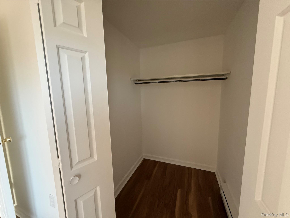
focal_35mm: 14
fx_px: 117
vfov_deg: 85.7
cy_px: 109
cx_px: 145
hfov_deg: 102.1
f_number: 2.2
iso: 400
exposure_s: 1/60
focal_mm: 2.22
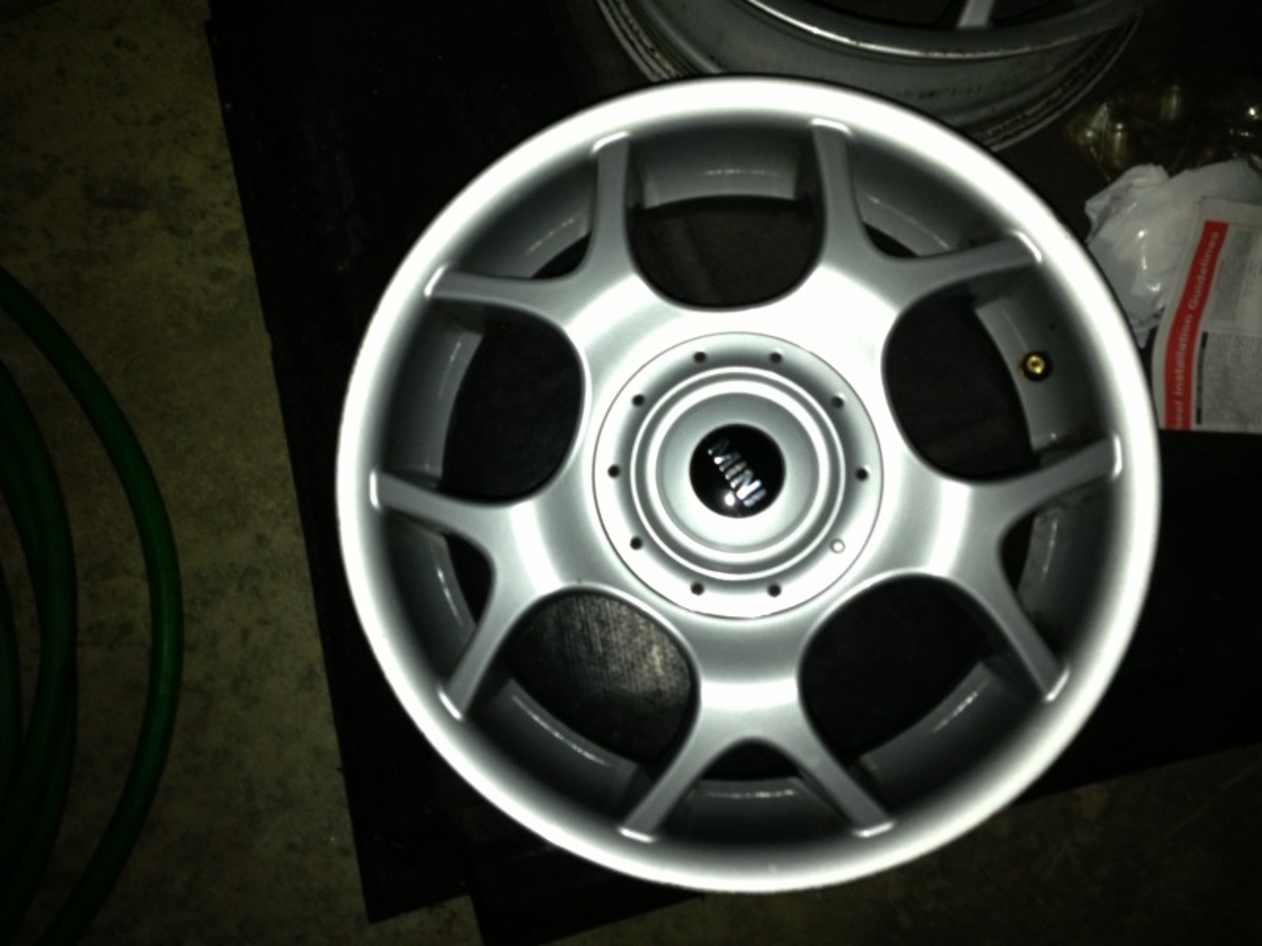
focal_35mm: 33
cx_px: 631
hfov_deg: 55.4
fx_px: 1203
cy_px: 473
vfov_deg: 42.9
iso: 100
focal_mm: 4.1
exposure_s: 1/16
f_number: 2.4
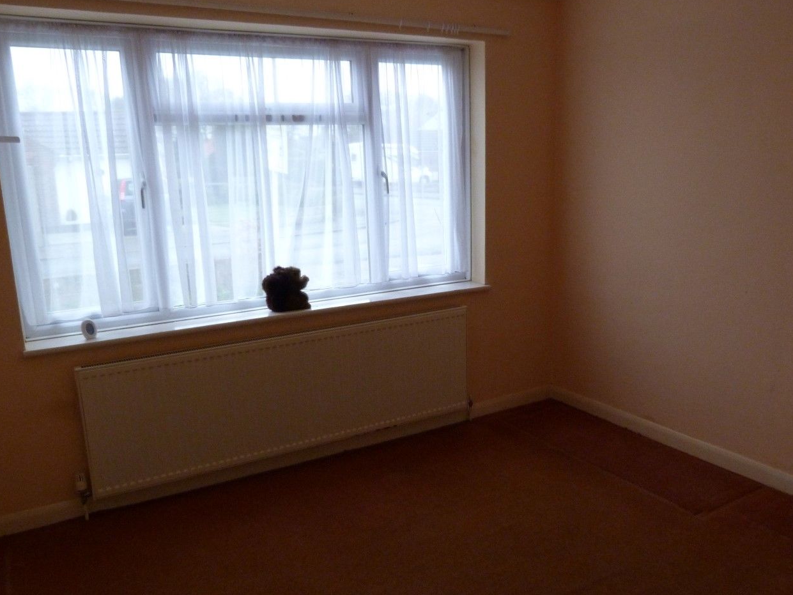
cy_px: 307
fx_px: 664
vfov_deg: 48.2
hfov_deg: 61.6
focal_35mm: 29
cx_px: 422
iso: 320
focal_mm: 4.5
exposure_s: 1/60
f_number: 2.8
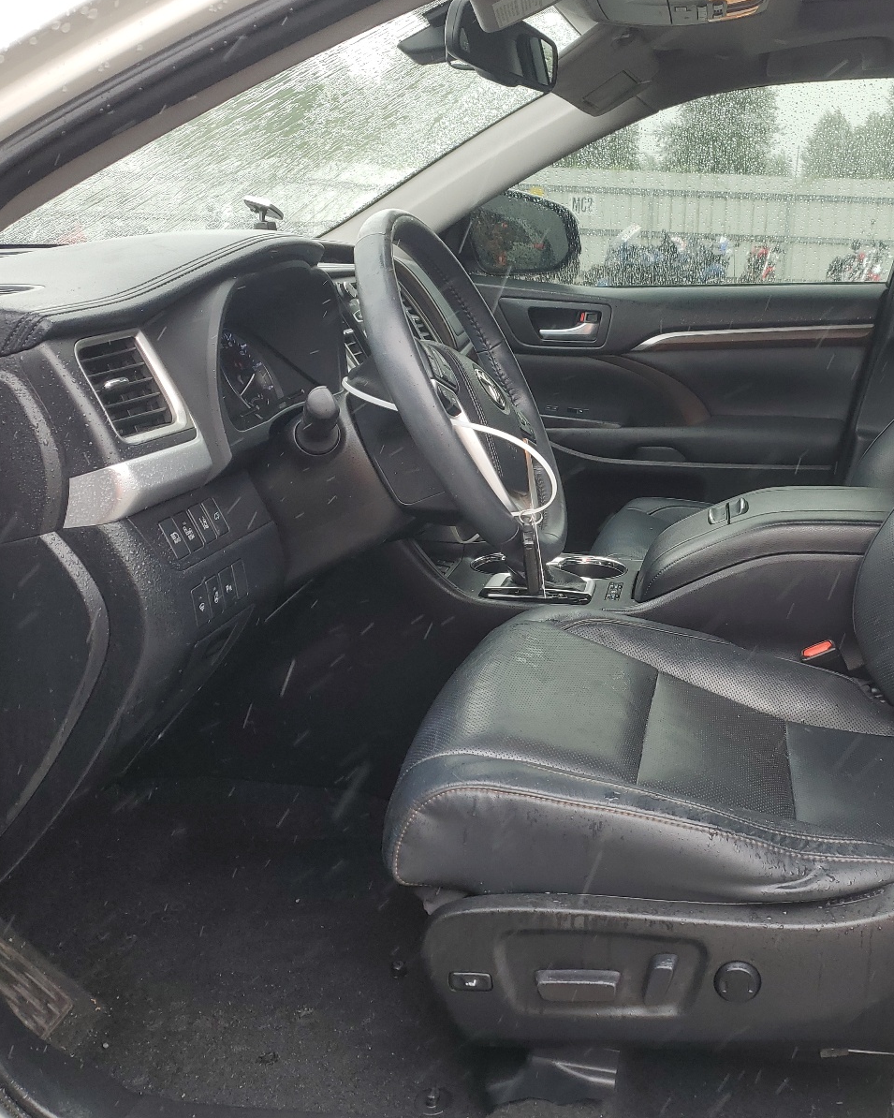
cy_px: 557
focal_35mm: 34
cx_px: 643
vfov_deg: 52.8
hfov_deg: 42.3
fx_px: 1125
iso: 50
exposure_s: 1/244
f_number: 1.5
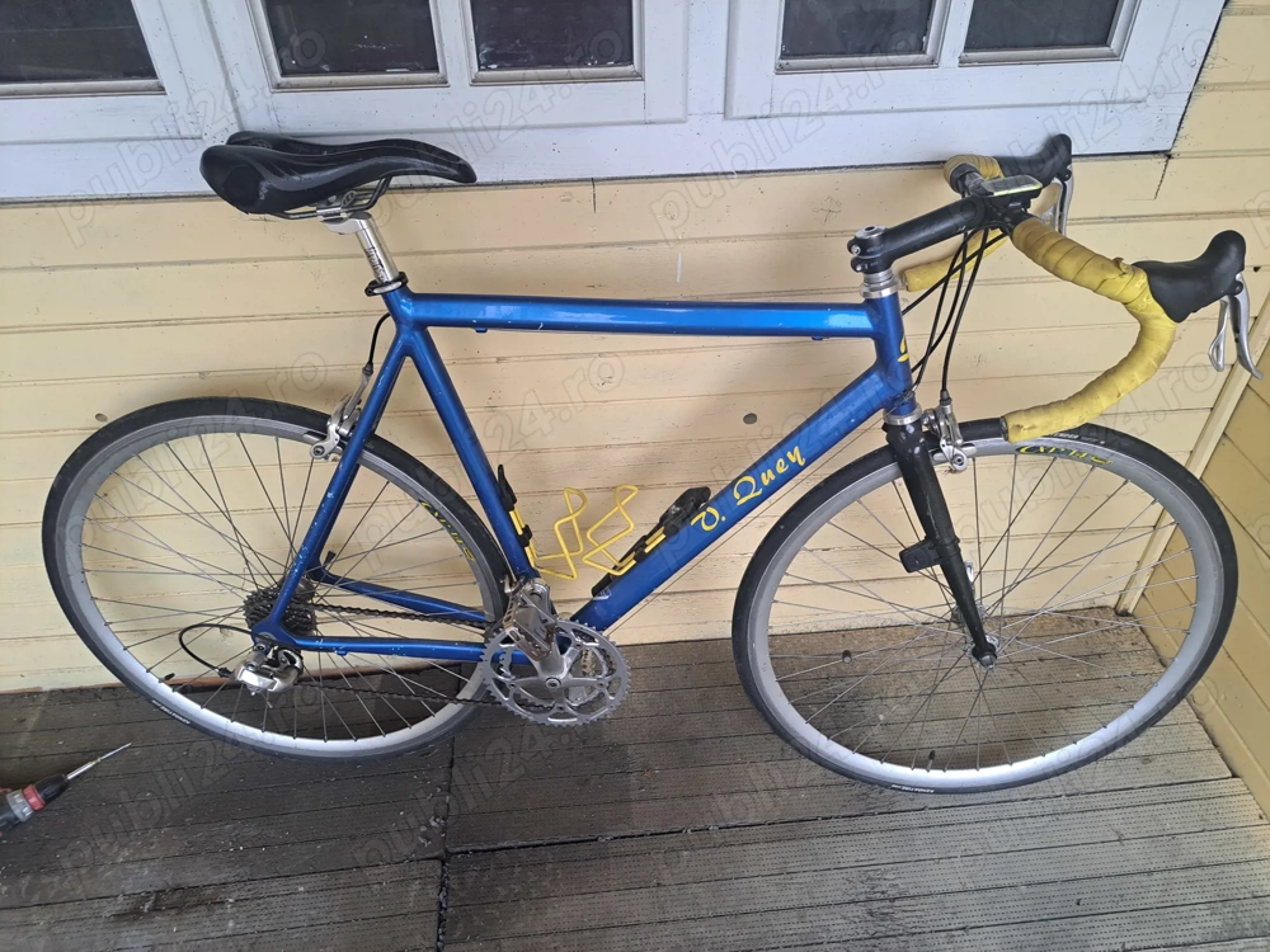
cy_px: 476
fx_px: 881
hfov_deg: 71.6
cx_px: 635
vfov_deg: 56.8
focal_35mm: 24
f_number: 1.8
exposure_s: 1/50
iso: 100
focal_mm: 5.23
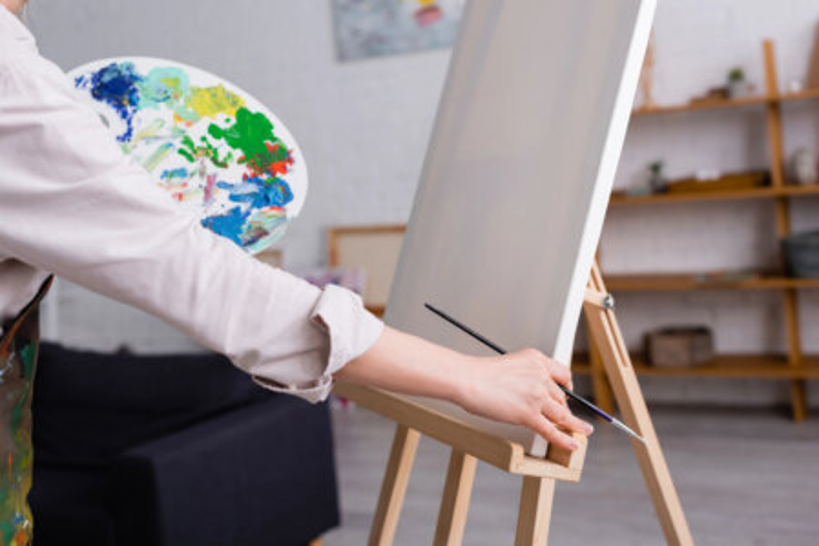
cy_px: 273
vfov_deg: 27.0
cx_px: 410
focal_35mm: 50
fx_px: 1137
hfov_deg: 39.6
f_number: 4
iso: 80
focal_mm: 50
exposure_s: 1/200
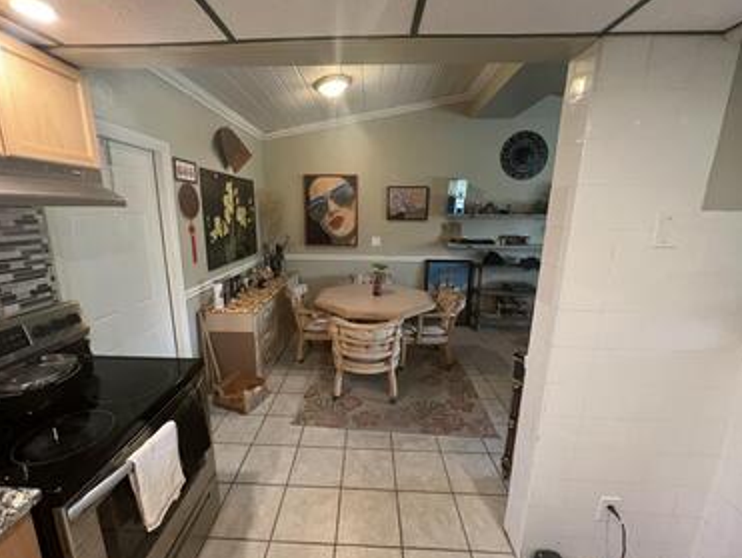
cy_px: 280
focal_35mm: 14
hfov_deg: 101.9
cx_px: 352
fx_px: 300
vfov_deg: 85.8
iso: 500
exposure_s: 1/60
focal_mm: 1.57
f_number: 1.8
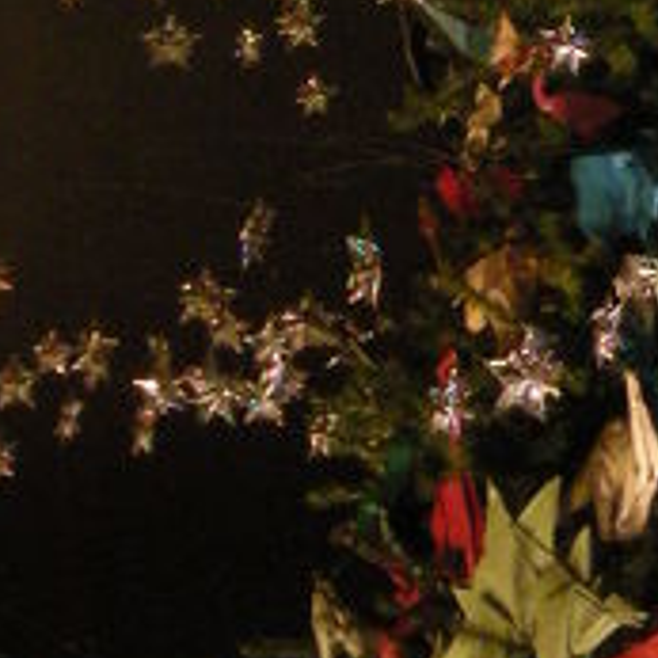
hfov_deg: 11.1
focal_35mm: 155
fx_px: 3333
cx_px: 772
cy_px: 171
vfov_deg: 11.2
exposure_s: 1/63.3
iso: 273
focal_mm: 5.7
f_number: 2.8
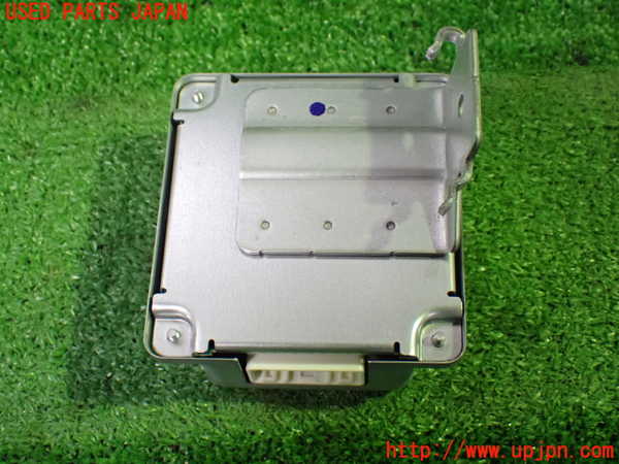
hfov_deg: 35.5
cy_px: 232
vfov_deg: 27.0
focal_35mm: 54
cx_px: 310
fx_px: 966
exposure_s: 1/50
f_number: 3.3
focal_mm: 9.65
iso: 1250
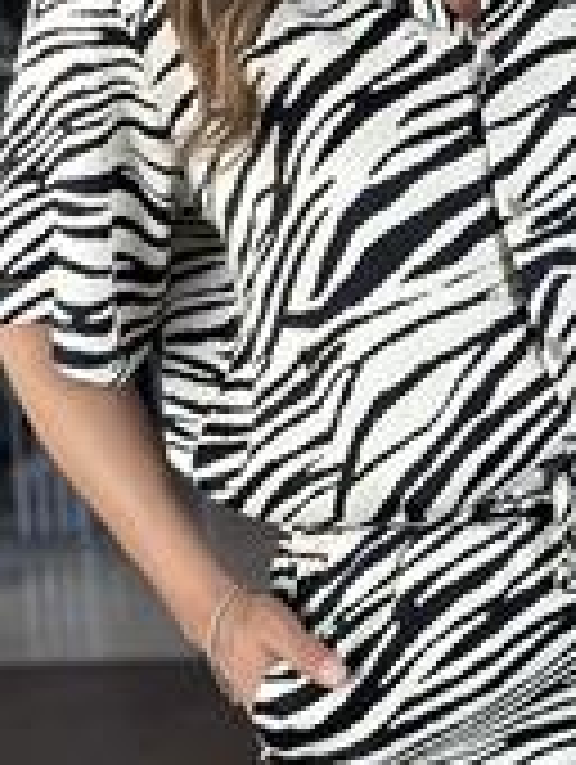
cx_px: 562
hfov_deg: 10.3
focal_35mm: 143
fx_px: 3165
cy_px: 176
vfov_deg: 13.7
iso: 125
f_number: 1.78
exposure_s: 1/100
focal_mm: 6.86
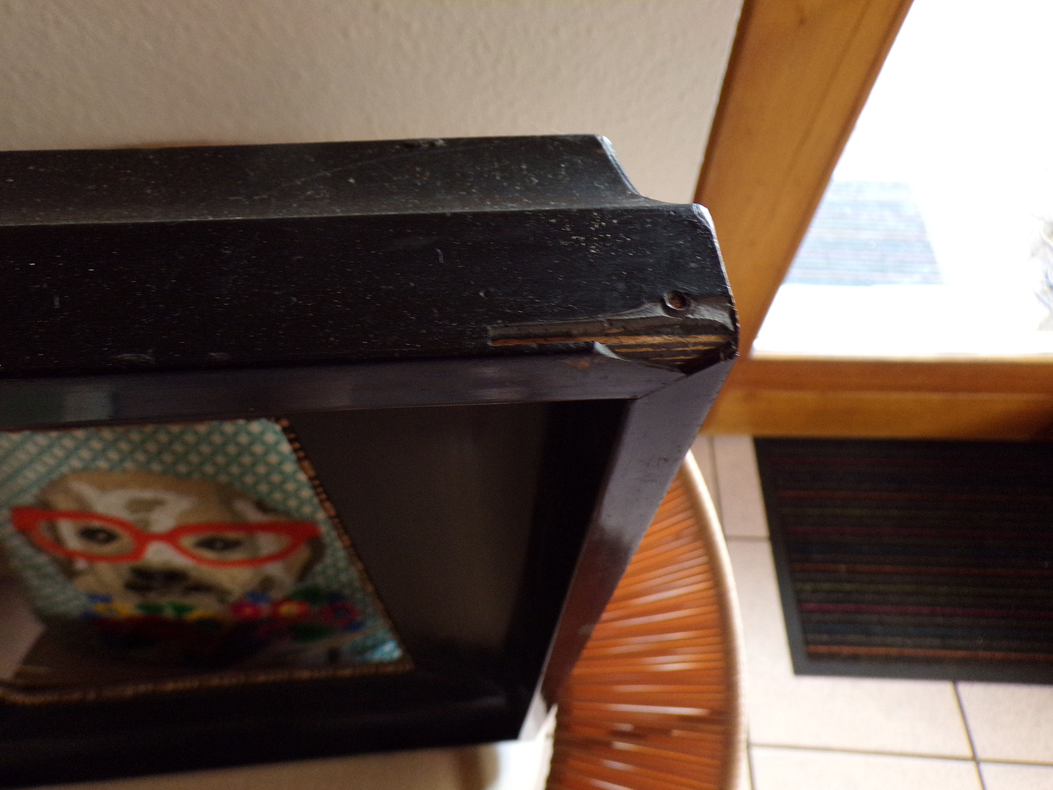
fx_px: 730
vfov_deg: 56.8
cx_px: 526
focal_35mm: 24
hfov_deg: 71.6
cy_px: 395
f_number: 3
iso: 245
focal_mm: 4.3
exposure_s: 1/17
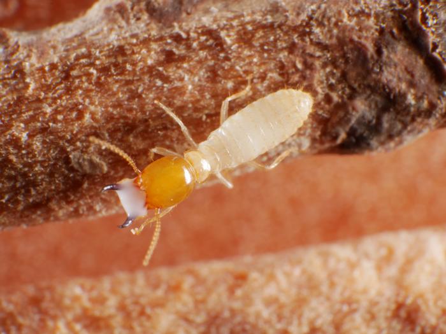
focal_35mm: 60
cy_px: 167
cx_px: 223
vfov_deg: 24.4
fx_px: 773
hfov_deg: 32.2
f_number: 14
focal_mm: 30
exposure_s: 1/80
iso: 400
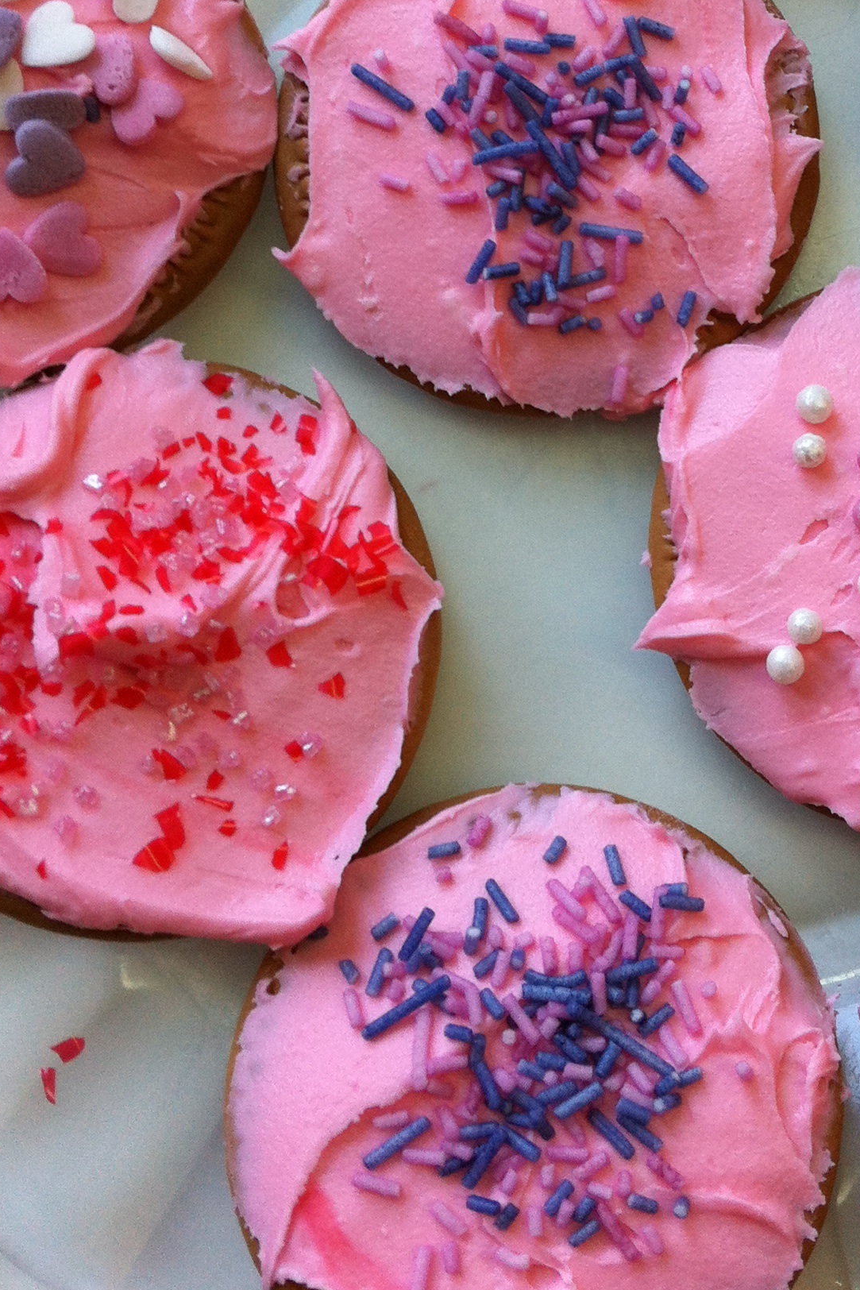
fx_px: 2078
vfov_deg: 33.9
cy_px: 361
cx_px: 681
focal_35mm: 58
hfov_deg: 23.1
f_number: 2.8
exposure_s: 1/60
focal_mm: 3.85
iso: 80
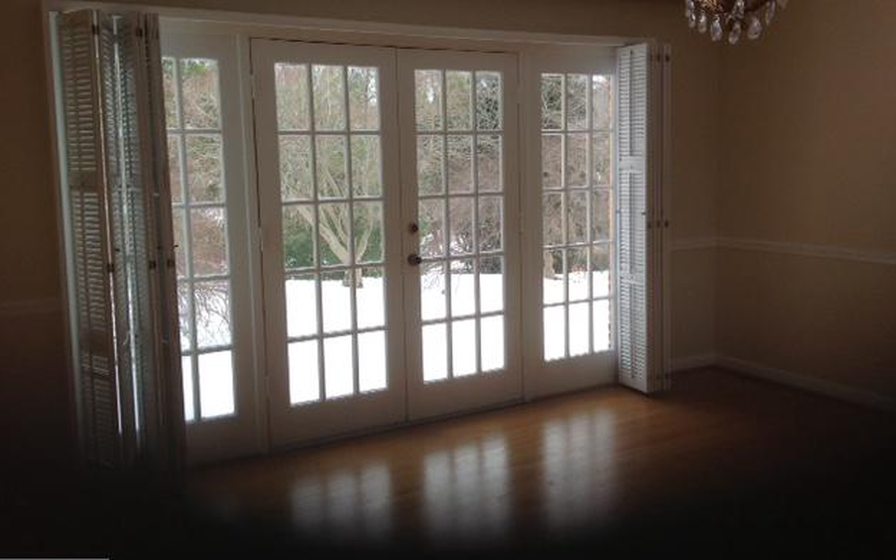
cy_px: 251
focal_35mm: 38
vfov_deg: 33.6
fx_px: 928
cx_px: 458
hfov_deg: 51.5
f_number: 2.4
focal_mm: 4.28
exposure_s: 1/204
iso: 50
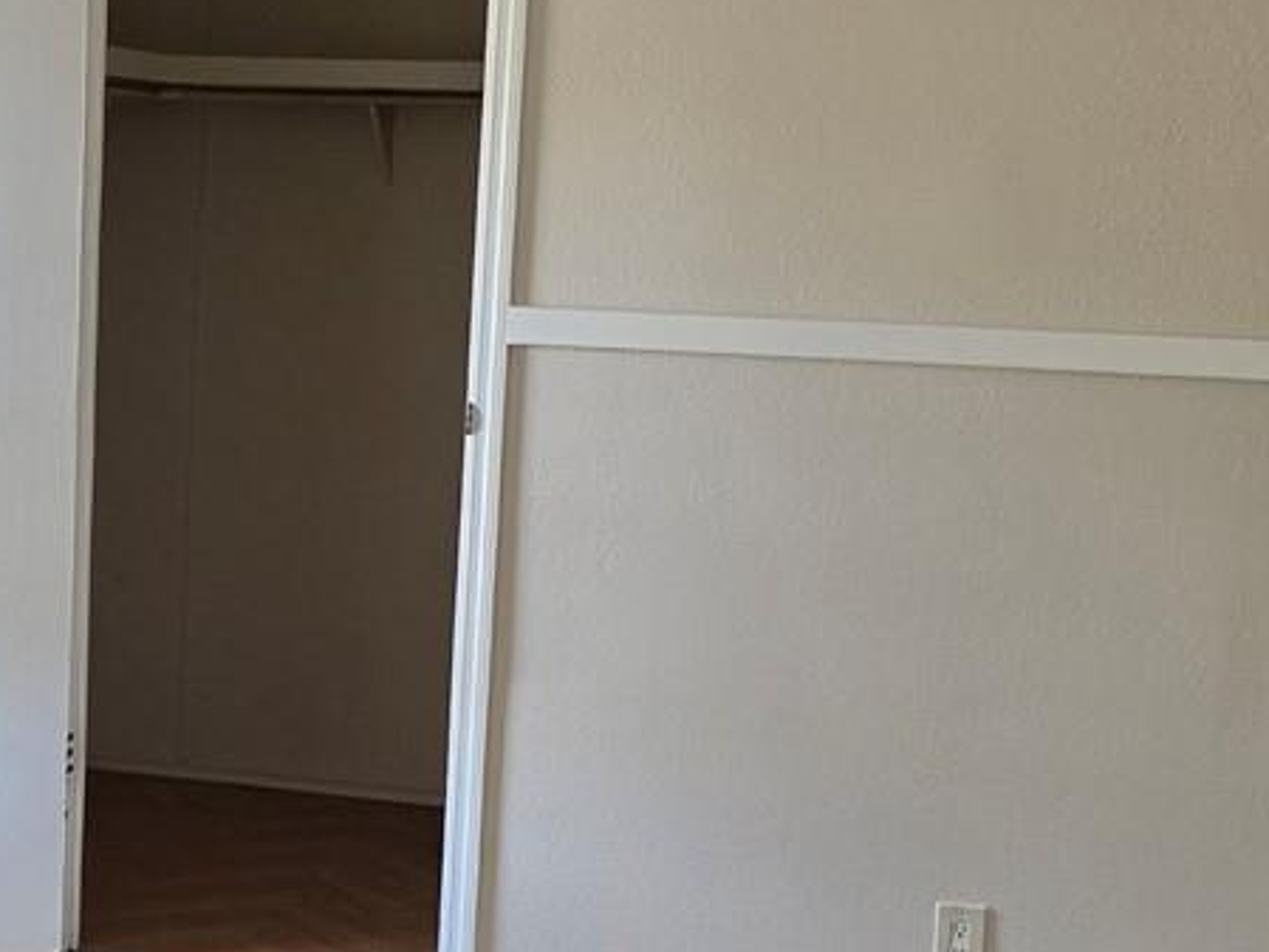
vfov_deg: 17.9
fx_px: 3007
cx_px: 99
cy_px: 638
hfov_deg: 23.1
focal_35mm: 82
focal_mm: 6.3
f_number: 1.7
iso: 160
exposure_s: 1/180
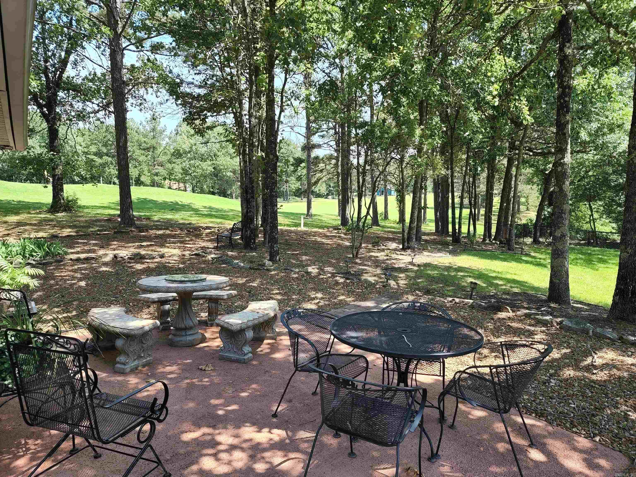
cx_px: 318
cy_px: 238
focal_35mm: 23
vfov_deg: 58.9
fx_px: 423
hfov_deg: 73.9
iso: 20
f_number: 1.8
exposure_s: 1/180
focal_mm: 6.4
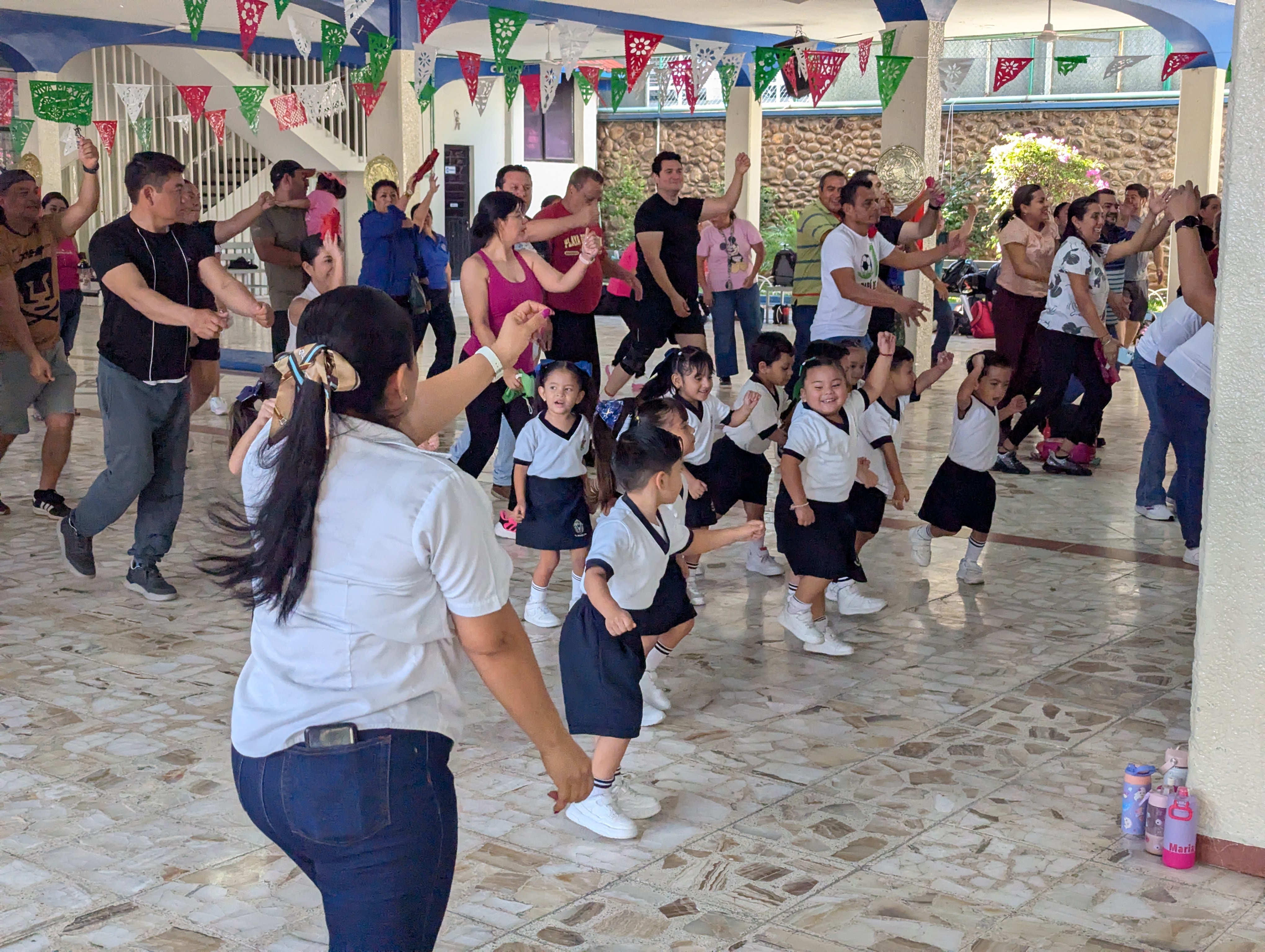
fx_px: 1757
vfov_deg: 30.3
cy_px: 476
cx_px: 632
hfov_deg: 39.6
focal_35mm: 48
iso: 606
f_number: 1.85
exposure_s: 1/926
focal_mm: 6.81
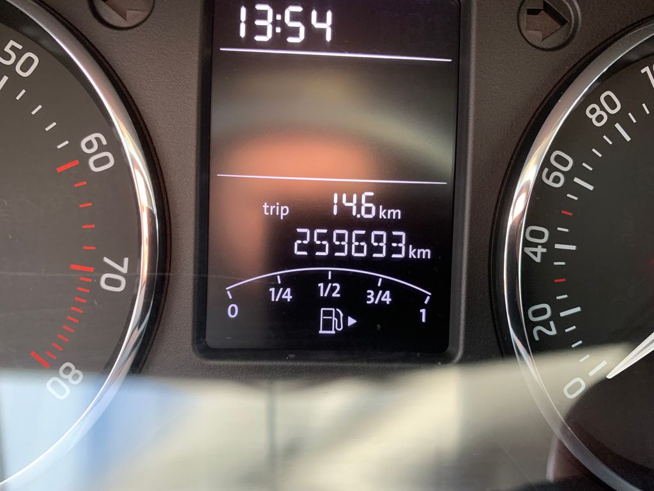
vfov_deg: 53.1
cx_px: 327
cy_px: 246
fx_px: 491
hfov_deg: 67.3
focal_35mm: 26
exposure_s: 1/60
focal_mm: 4.25
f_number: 1.8
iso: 160
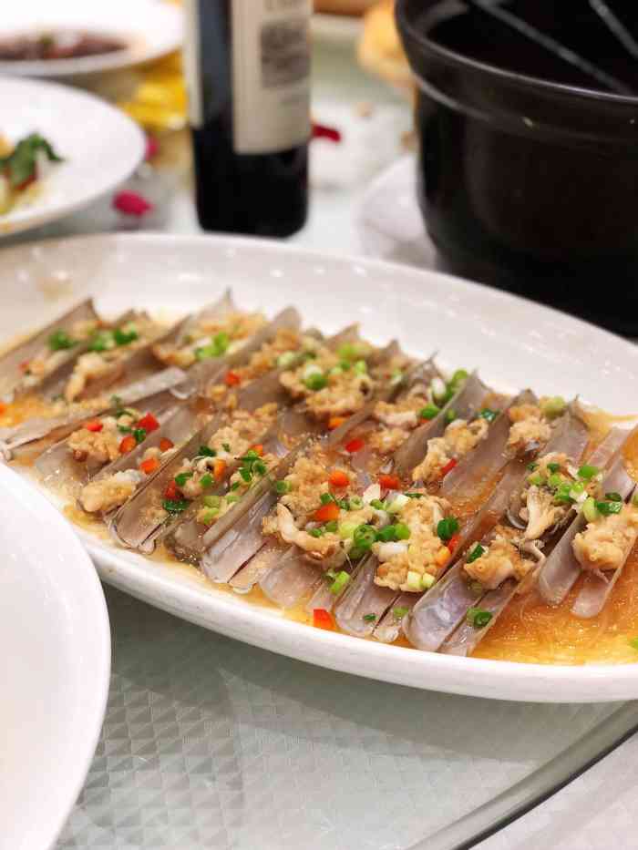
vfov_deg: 36.8
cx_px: 319
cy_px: 425
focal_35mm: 52
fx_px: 1278
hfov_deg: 28.0
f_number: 2.4
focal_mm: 6
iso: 100
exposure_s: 1/50
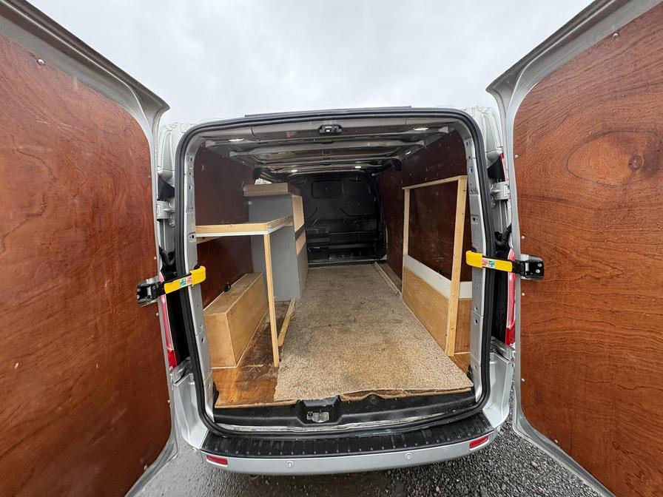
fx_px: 268
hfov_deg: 102.1
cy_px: 248
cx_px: 332
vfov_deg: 85.7
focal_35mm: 14
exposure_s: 1/99
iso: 125
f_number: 2.2
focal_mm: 2.22
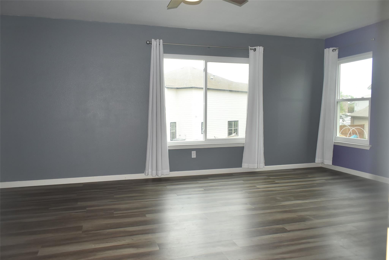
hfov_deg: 67.4
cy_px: 130
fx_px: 292
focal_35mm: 27
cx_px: 194
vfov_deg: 48.0
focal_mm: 18
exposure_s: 1/125
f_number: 5.6
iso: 640
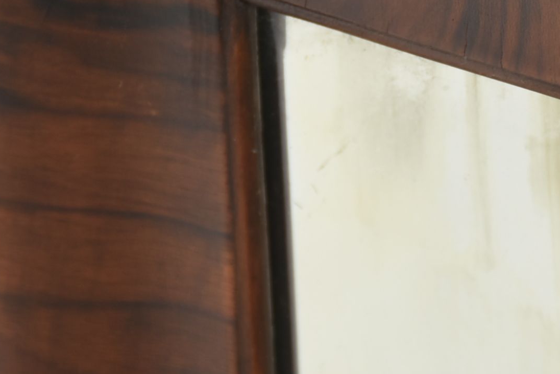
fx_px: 5528
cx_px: 472
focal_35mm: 355
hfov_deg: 5.8
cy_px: 91
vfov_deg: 3.9
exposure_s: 1/100
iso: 200
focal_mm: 85
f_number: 6.3
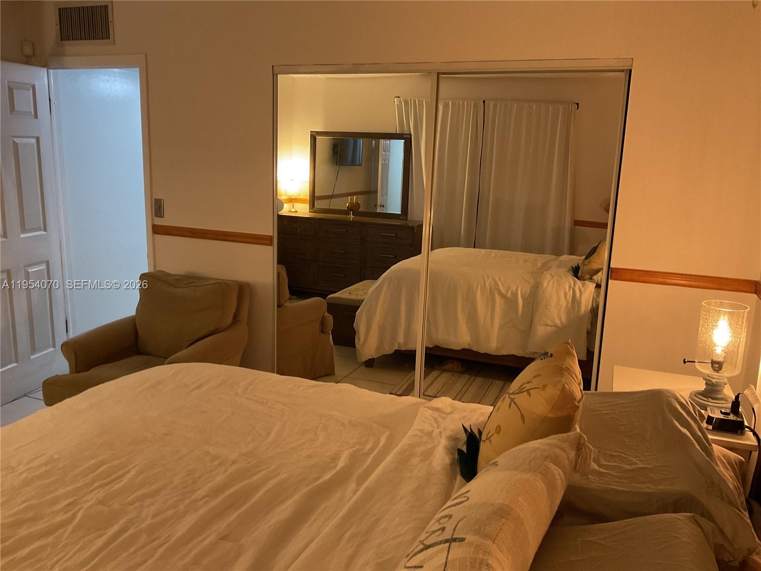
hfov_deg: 61.7
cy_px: 286
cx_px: 380
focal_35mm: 29
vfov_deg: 48.2
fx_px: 638
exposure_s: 1/40
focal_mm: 3
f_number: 1.8
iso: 250
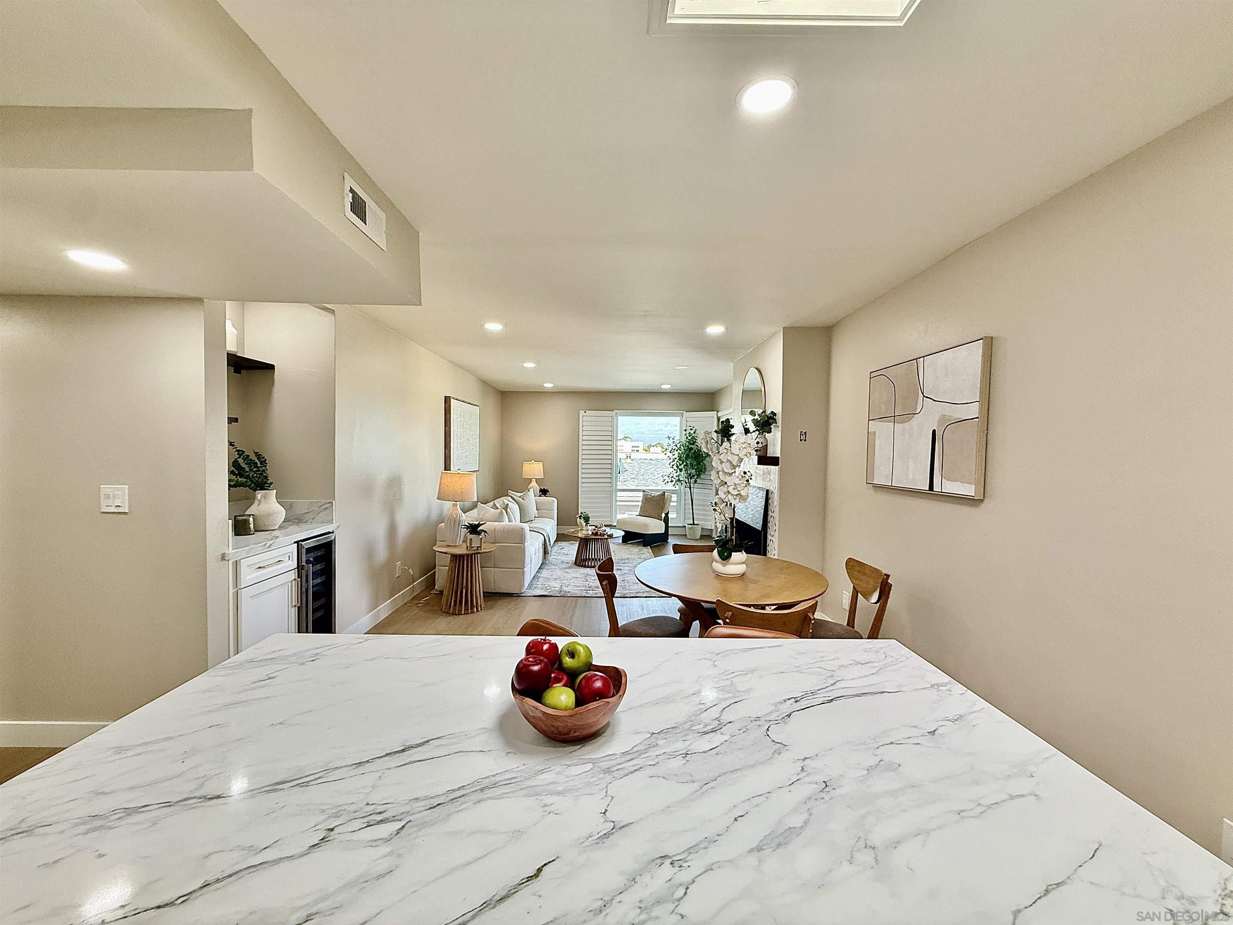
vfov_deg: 85.7
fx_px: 499
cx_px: 616
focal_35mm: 14
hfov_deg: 102.1
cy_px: 462
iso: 160
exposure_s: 1/120
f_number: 2.2
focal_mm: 2.22
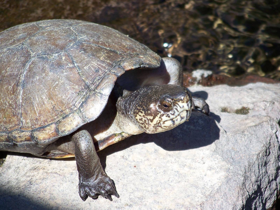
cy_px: 105
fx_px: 3494
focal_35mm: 432
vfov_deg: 3.4
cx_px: 140
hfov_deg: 4.6
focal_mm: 70.2
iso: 64
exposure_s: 1/250
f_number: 4.8
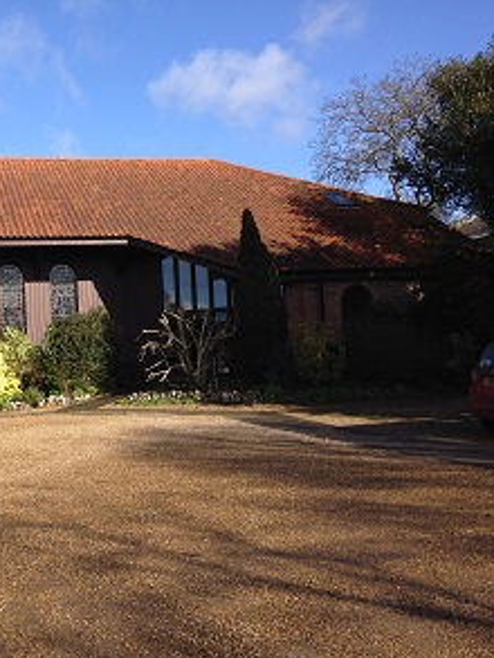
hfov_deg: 31.2
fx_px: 856
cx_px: 83
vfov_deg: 42.1
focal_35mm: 45
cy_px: 335
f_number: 2.4
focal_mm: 4.12
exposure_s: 1/985
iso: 50
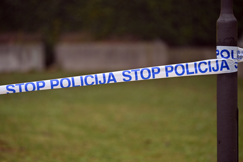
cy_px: 81
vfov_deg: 8.6
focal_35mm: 160
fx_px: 1080
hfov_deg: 12.8
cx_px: 122
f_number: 2.8
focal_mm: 160
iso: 640
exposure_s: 1/1600
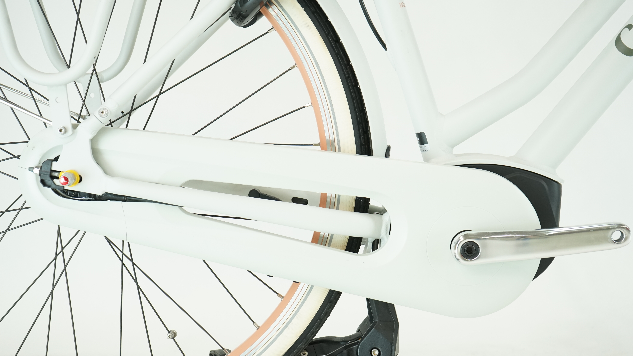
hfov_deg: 38.5
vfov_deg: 22.2
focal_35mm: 54
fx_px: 906
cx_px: 318
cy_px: 202
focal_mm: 51
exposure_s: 1/200
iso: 1600
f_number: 5.6
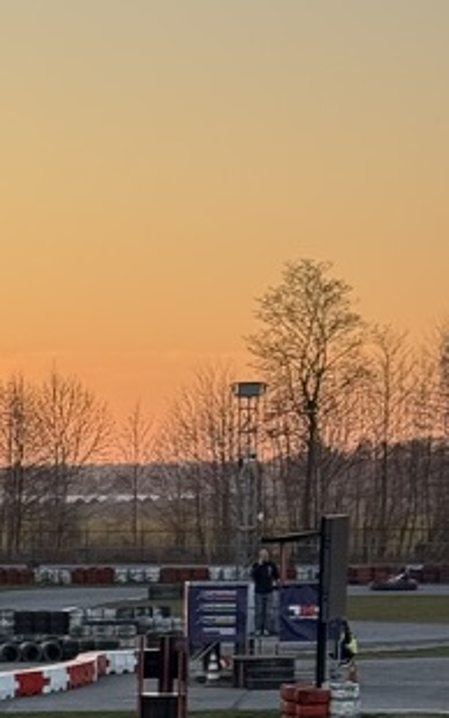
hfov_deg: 7.5
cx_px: -417
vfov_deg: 12.2
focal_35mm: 168
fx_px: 3286
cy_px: 889
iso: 64
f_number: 1.78
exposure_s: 1/832
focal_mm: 6.76
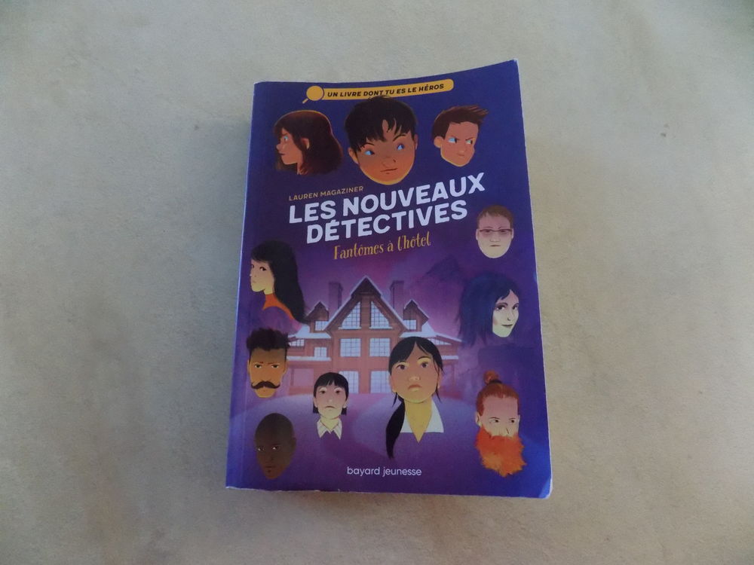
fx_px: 501
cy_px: 282
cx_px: 377
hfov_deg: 73.9
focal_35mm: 23
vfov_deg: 58.9
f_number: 3.1
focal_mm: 4
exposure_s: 1/125
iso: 800
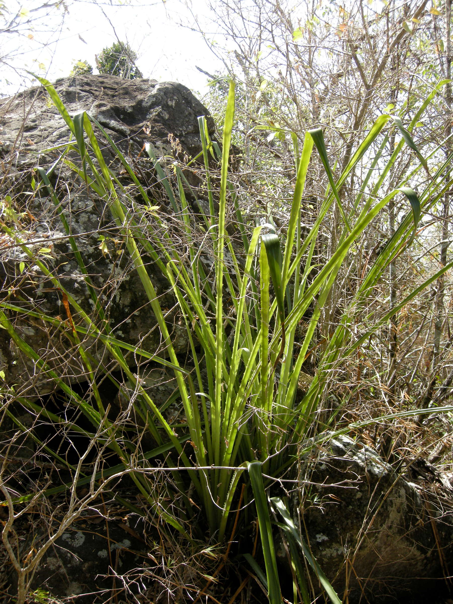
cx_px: 226
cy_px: 302
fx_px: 611
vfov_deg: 52.6
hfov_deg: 40.7
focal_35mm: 35
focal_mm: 7.5
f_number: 3.8
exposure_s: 1/123
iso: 64
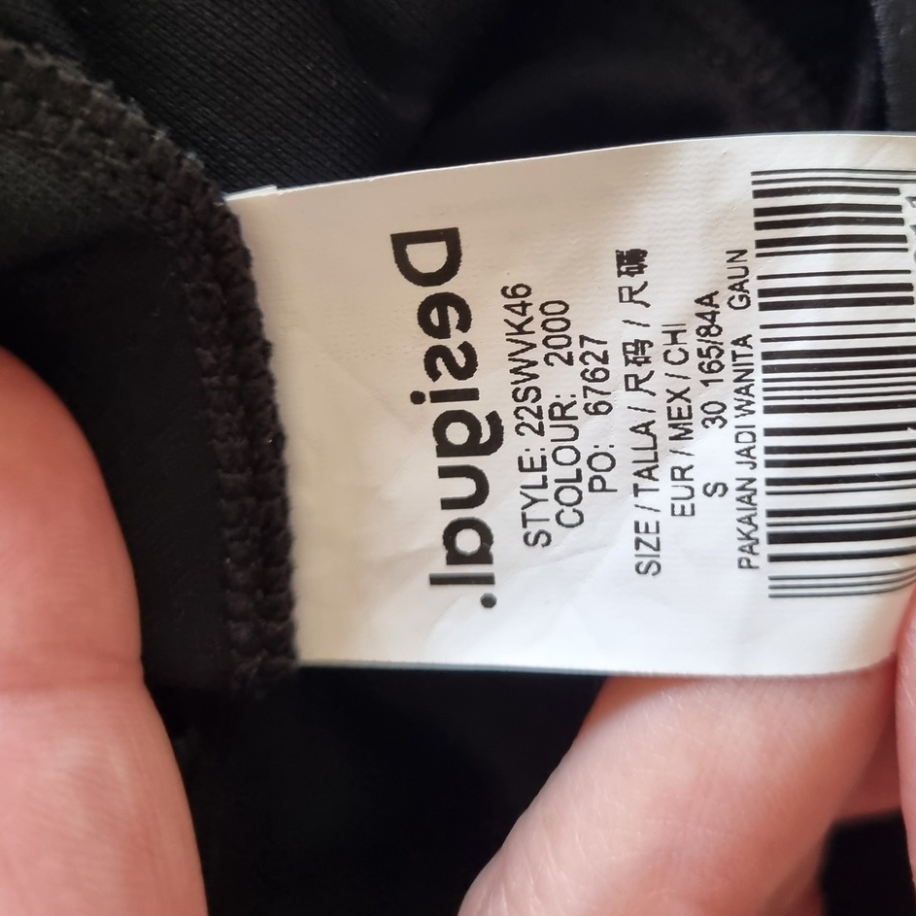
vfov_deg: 42.5
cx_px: 541
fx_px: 1168
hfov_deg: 42.7
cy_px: 343
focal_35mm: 39
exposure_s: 1/100
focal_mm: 5.4
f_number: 1.8
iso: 320
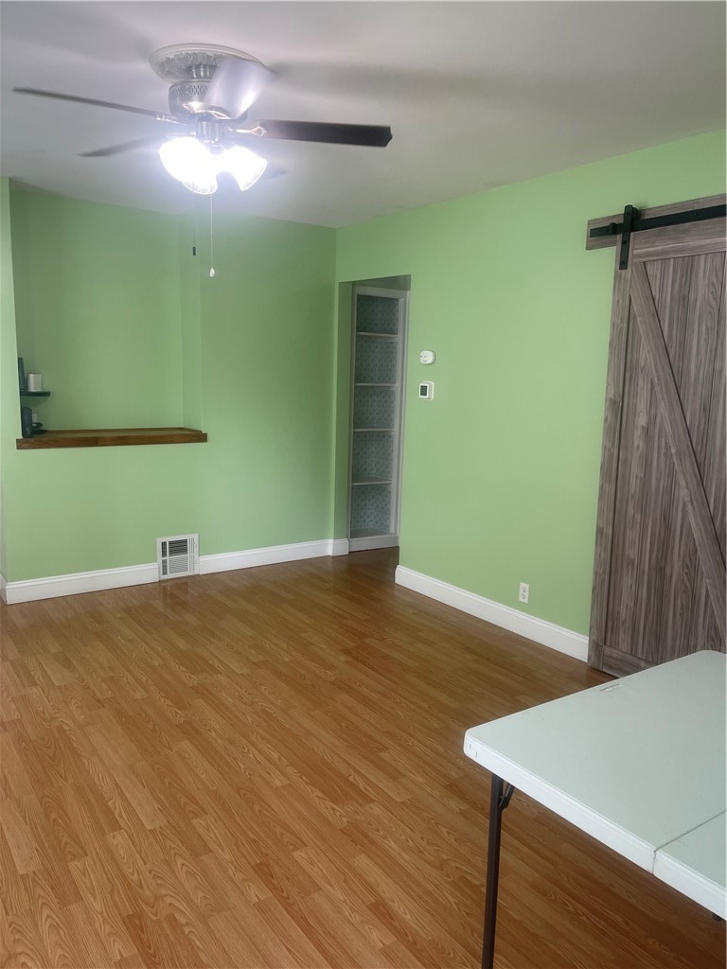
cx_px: 364
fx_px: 728
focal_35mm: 26
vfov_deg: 67.3
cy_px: 484
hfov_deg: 53.1
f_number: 1.6
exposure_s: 1/60
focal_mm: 5.1
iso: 80
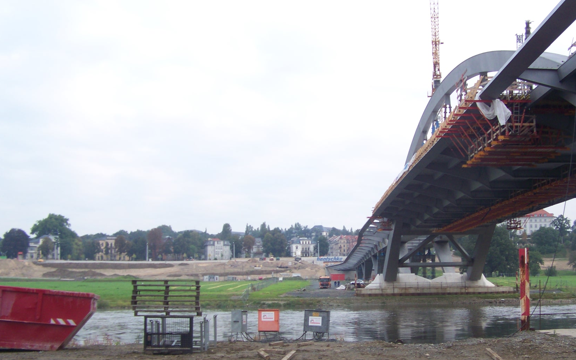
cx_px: 356
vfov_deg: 25.7
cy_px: 229
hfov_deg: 40.1
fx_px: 785
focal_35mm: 50
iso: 64
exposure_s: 1/100
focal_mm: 6.3
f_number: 2.8
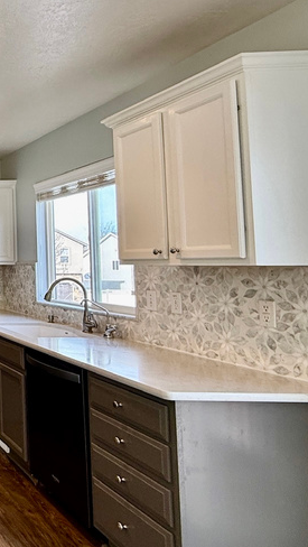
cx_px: -227
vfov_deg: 60.8
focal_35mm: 32
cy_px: 241
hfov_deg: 23.0
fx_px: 464
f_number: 2.2
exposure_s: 1/120
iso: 100
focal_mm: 2.22
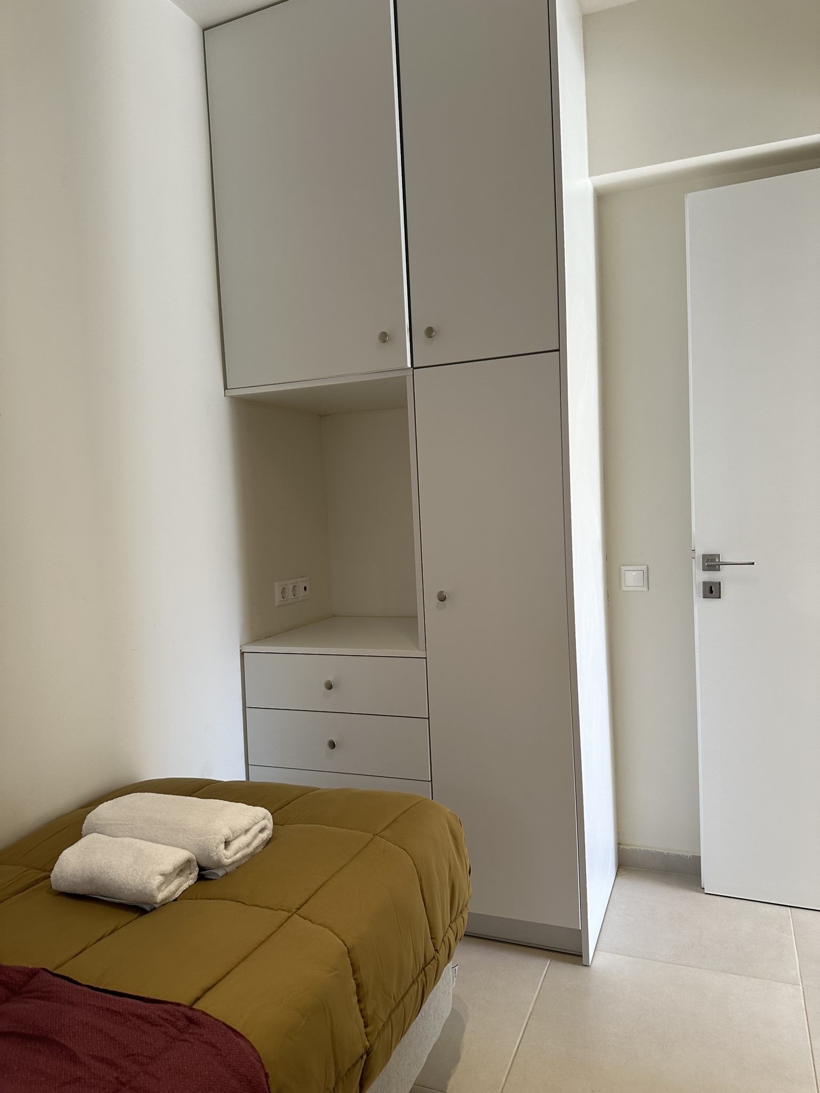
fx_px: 758
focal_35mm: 24
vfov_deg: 71.6
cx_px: 410
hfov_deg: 56.8
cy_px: 546
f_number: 1.78
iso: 125
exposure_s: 1/121
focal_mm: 6.86
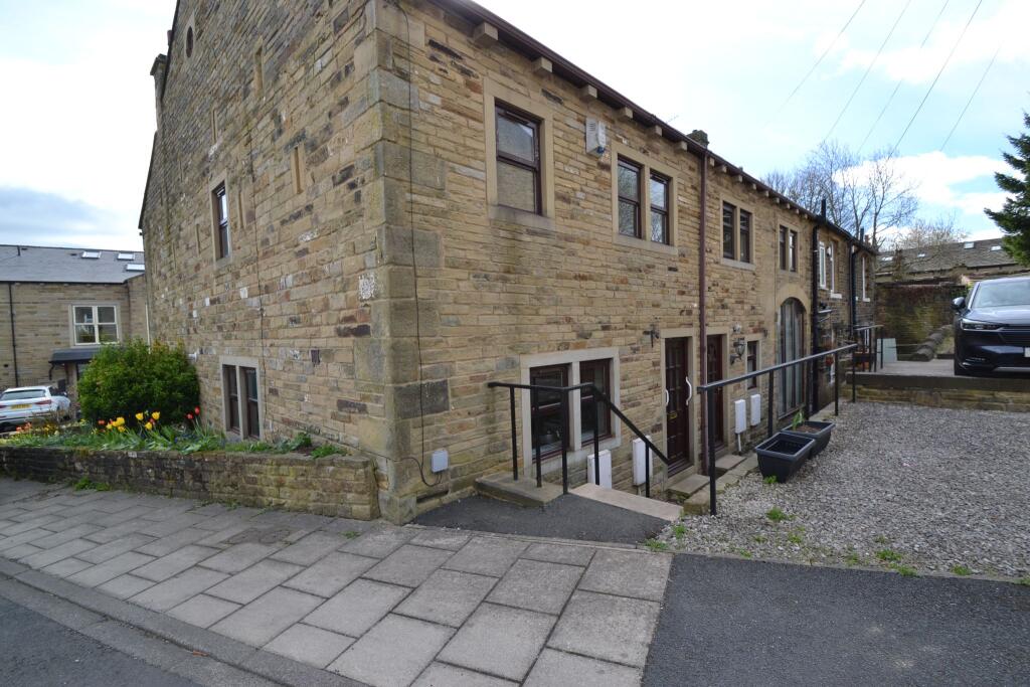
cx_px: 515
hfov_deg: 100.4
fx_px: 429
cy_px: 344
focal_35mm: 15
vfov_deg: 77.3
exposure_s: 1/160
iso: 100
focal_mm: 10
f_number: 6.3
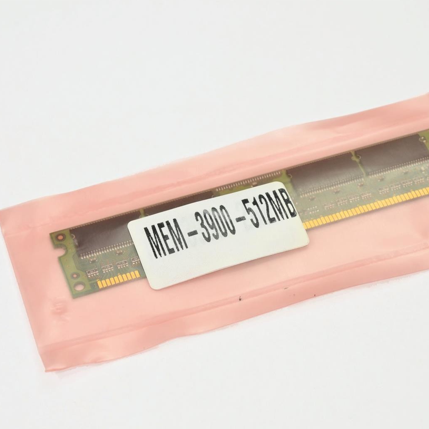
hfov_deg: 16.9
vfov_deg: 16.9
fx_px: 1444
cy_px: 219
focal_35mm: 103
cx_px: 223
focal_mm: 52
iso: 100
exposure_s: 1/6
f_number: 10
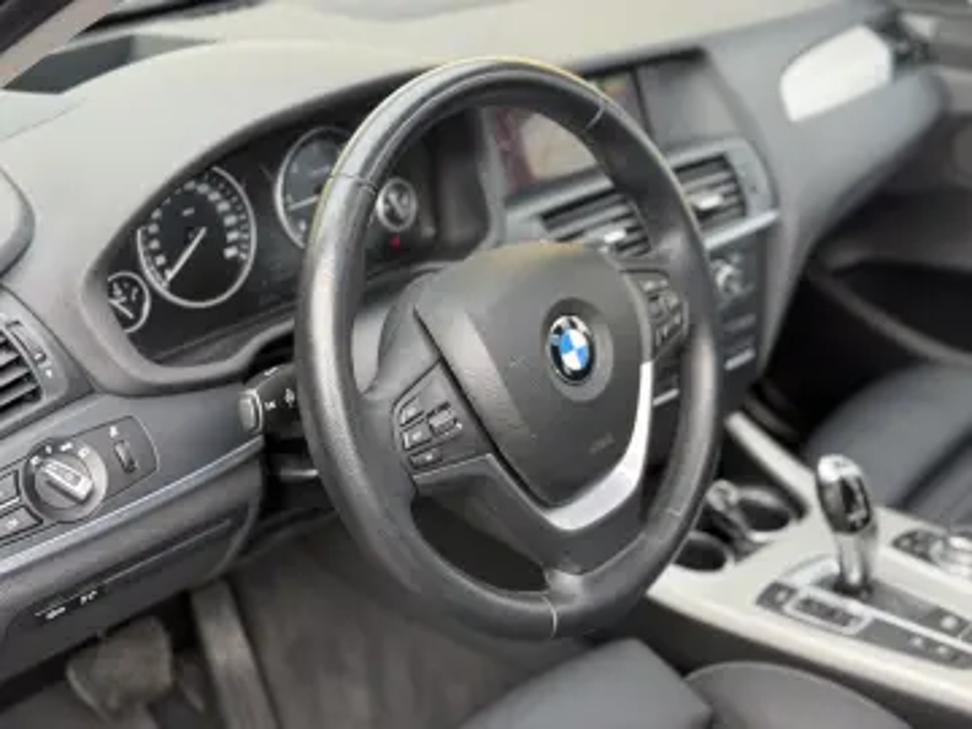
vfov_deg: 30.3
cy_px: 364
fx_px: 1348
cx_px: 486
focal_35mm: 48
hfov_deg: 39.7
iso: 80
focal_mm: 6.76
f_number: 1.78
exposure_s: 1/270
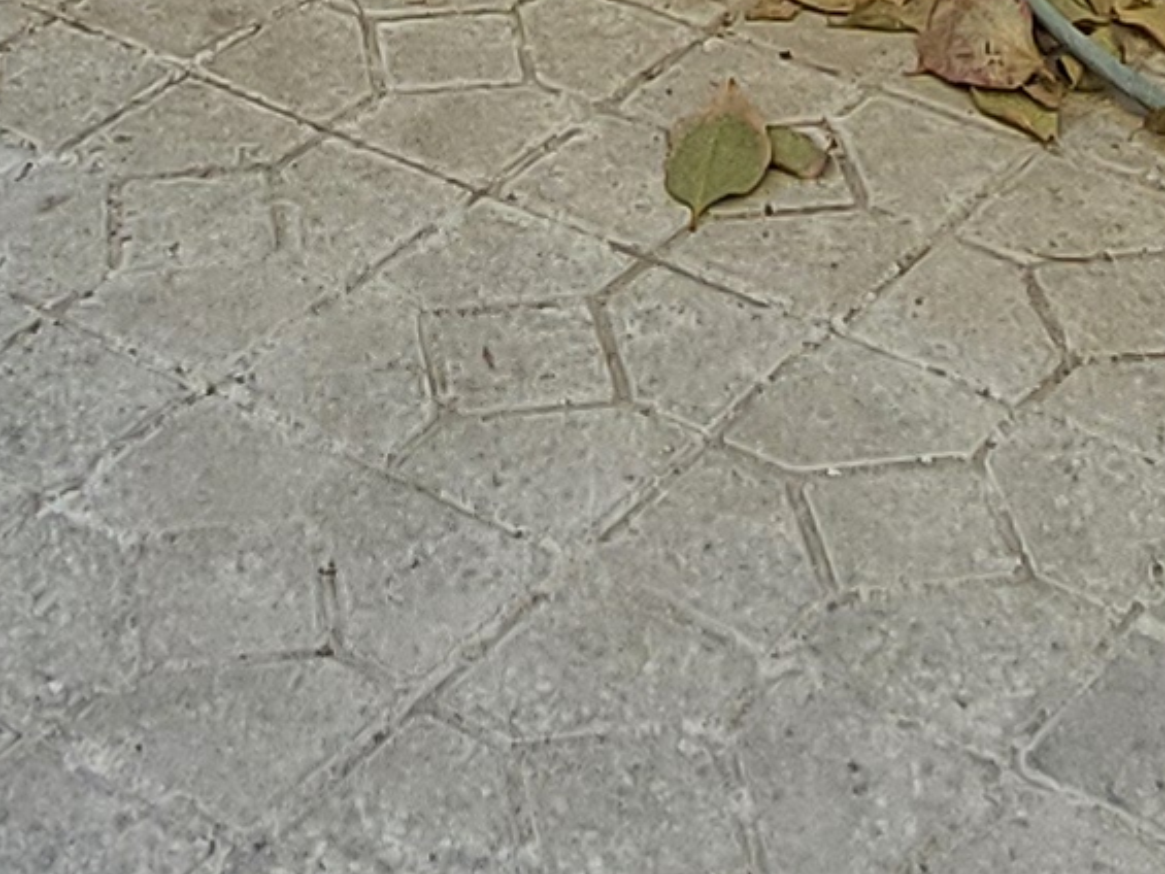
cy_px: -1387
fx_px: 3097
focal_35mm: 92
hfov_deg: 21.2
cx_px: 404
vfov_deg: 12.0
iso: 50
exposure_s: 1/373
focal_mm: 1.74
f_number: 2.2
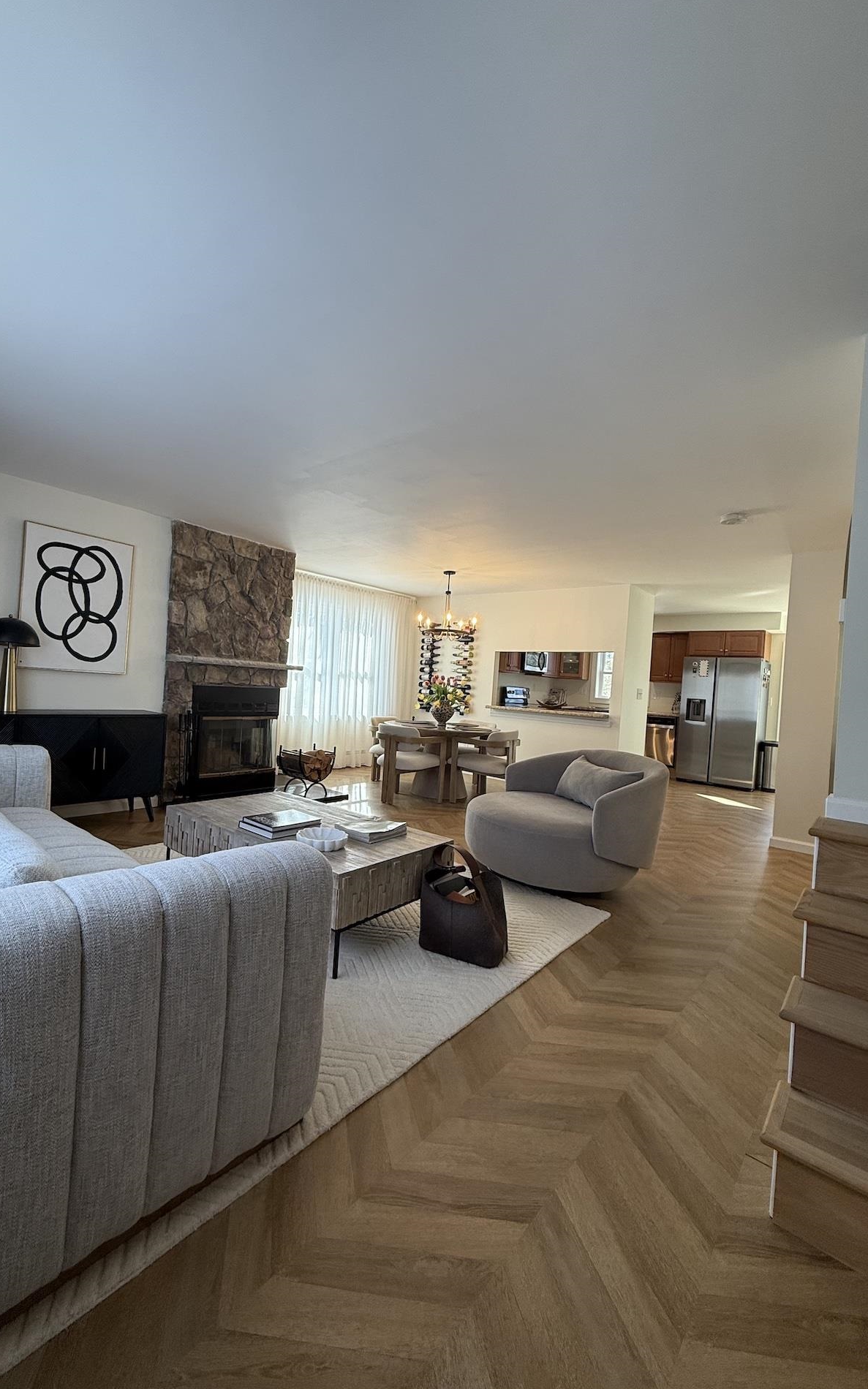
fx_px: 568
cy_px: 693
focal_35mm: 15
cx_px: 359
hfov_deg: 74.2
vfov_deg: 101.5
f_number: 2.2
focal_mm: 2.22
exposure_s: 1/120
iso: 80
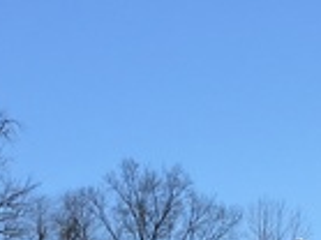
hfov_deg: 13.1
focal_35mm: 150
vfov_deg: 8.8
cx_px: 242
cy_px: 605
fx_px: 1390
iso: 25
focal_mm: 4.15
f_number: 2.2
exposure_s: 1/1282
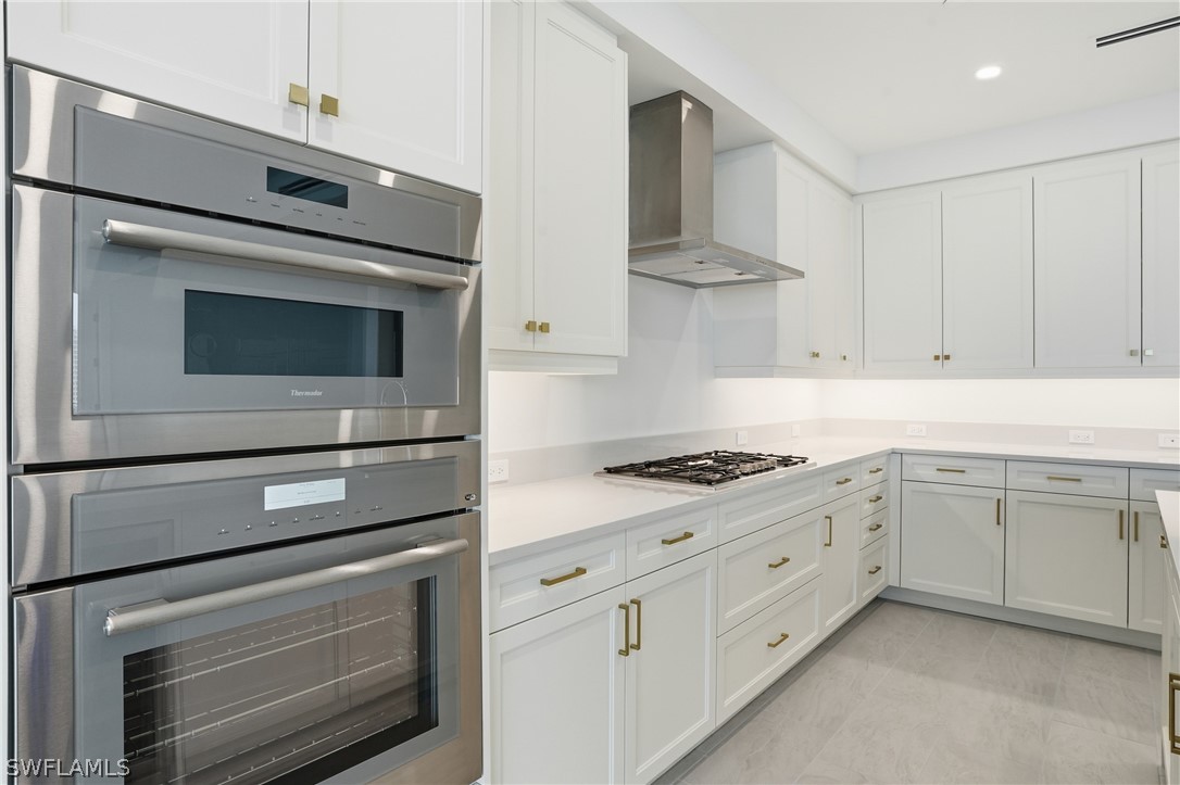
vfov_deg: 61.9
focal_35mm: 20
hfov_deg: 84.0
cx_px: 590
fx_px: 655
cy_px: 392
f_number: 9
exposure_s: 1/125
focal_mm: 20
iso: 400
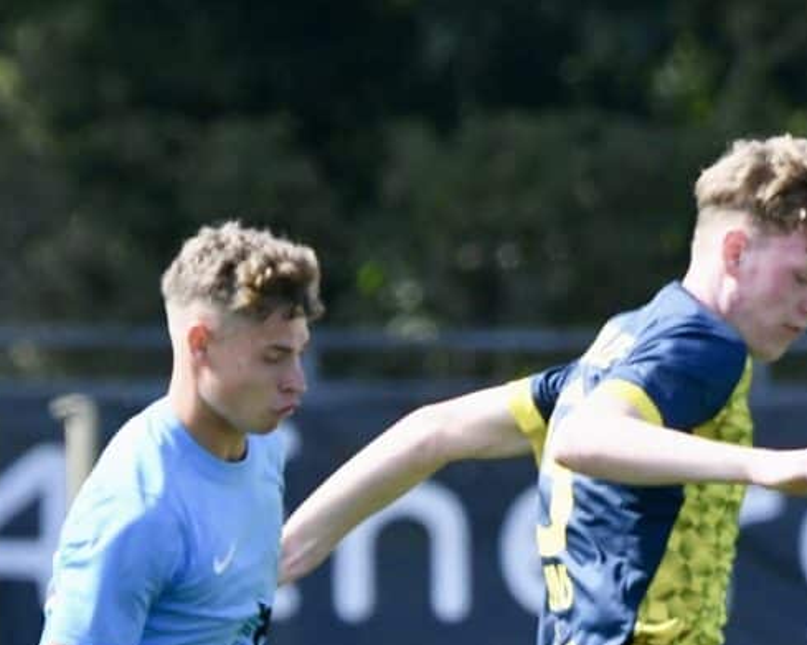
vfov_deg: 1.0
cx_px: 1043
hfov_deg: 1.2
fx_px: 37538
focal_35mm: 1572
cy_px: 832
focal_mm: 400
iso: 2000
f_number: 8
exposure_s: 1/1600
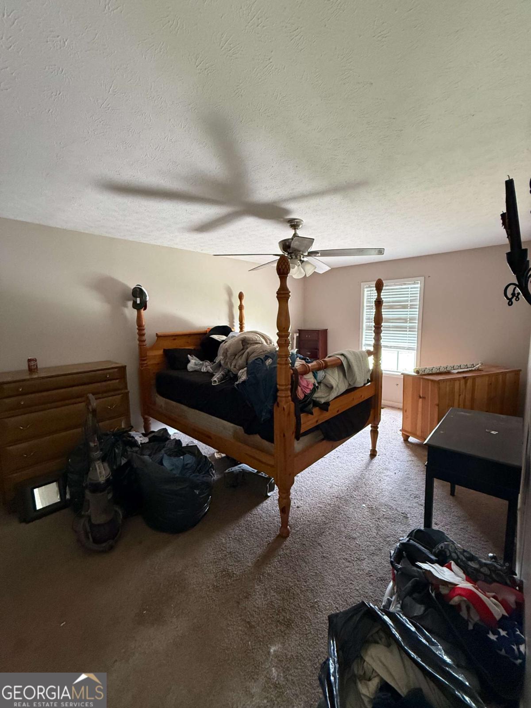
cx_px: 266
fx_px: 286
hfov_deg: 85.7
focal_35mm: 14
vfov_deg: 102.1
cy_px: 354
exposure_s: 1/60
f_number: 2.2
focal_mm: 2.22
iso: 500
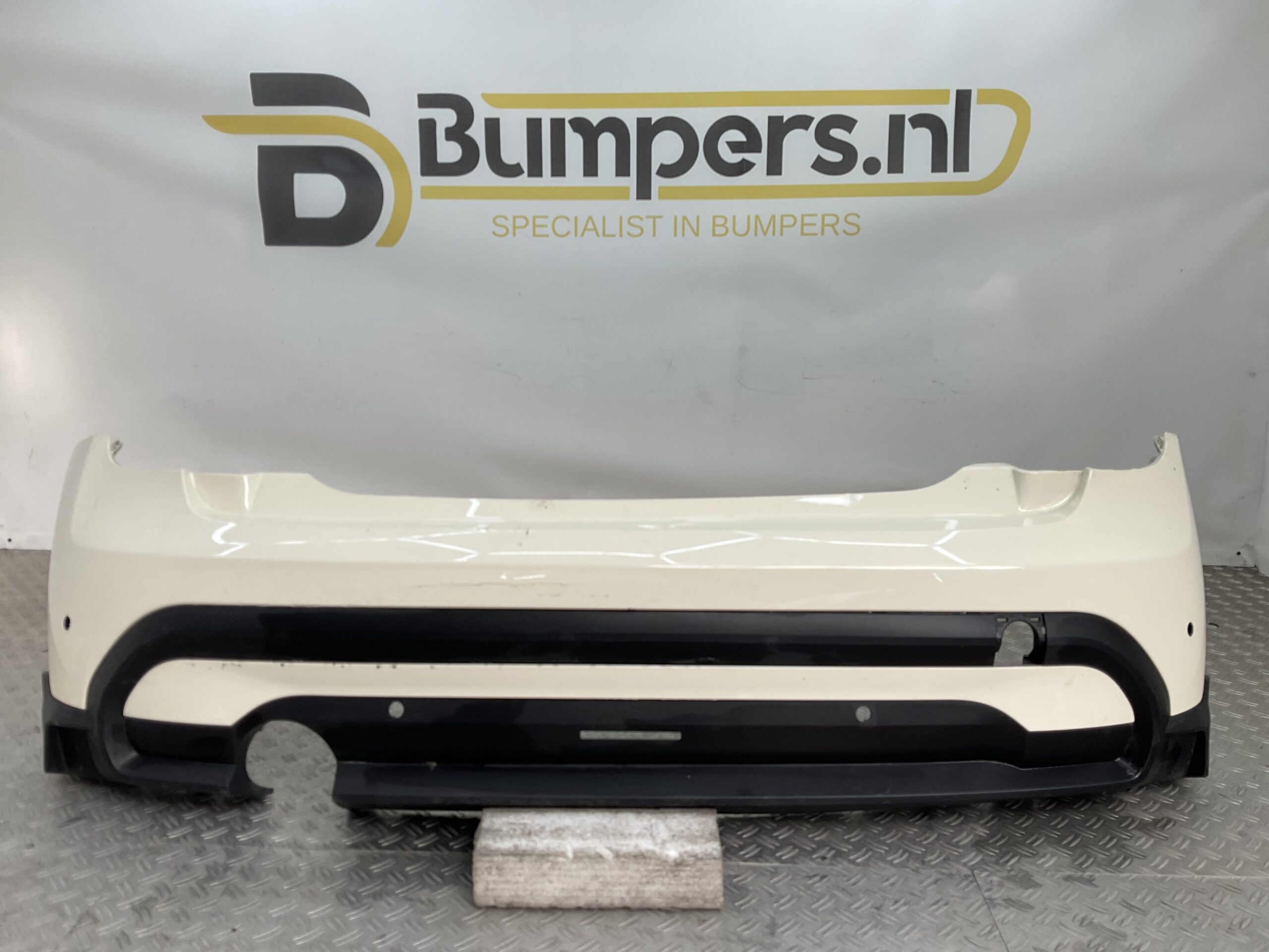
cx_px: 634
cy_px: 476
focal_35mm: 29
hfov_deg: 61.7
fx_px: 1063
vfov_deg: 48.2
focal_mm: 3
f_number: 1.8
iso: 16
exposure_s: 1/245
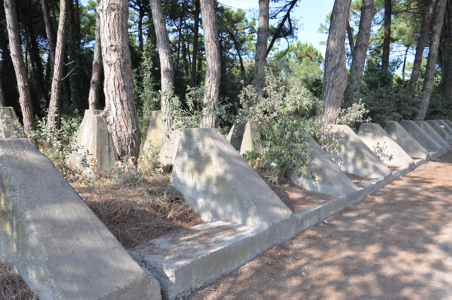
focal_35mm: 32
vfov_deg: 41.6
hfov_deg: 59.6
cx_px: 226
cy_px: 150
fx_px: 395
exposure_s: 1/200
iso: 200
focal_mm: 21
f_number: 7.1
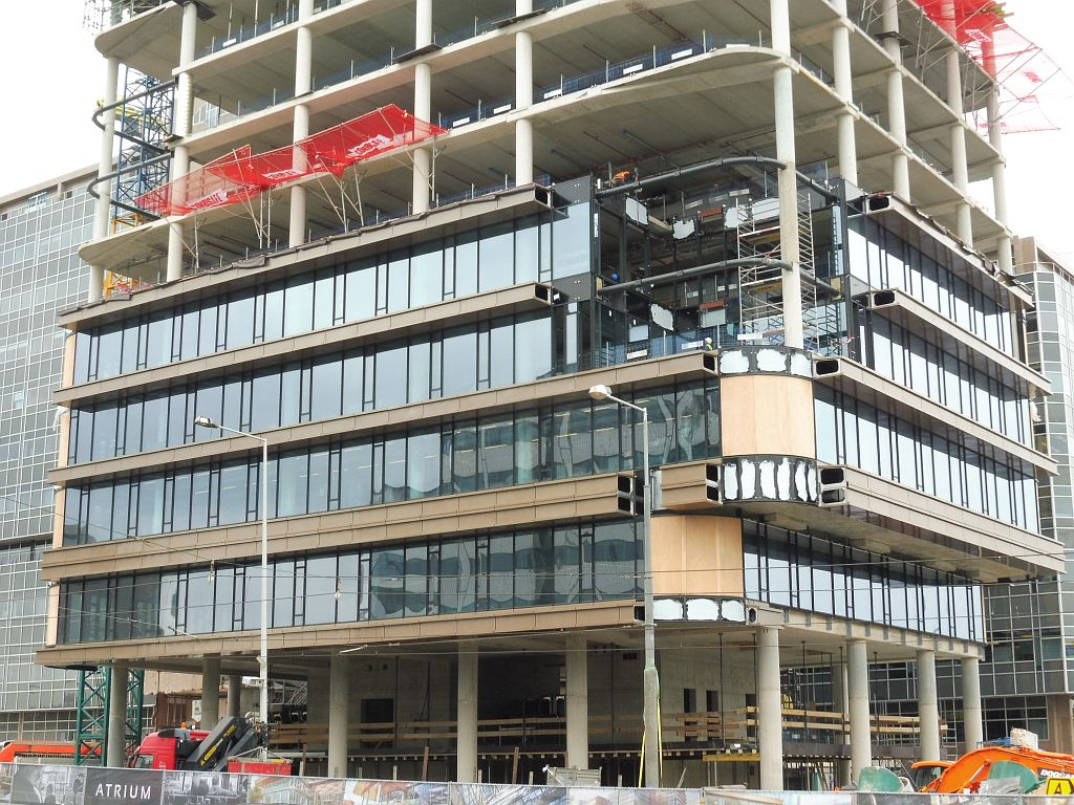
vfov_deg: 27.0
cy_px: 402
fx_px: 1675
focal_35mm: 54
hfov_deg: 35.5
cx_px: 537
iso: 125
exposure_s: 1/60
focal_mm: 9.7
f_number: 4.6
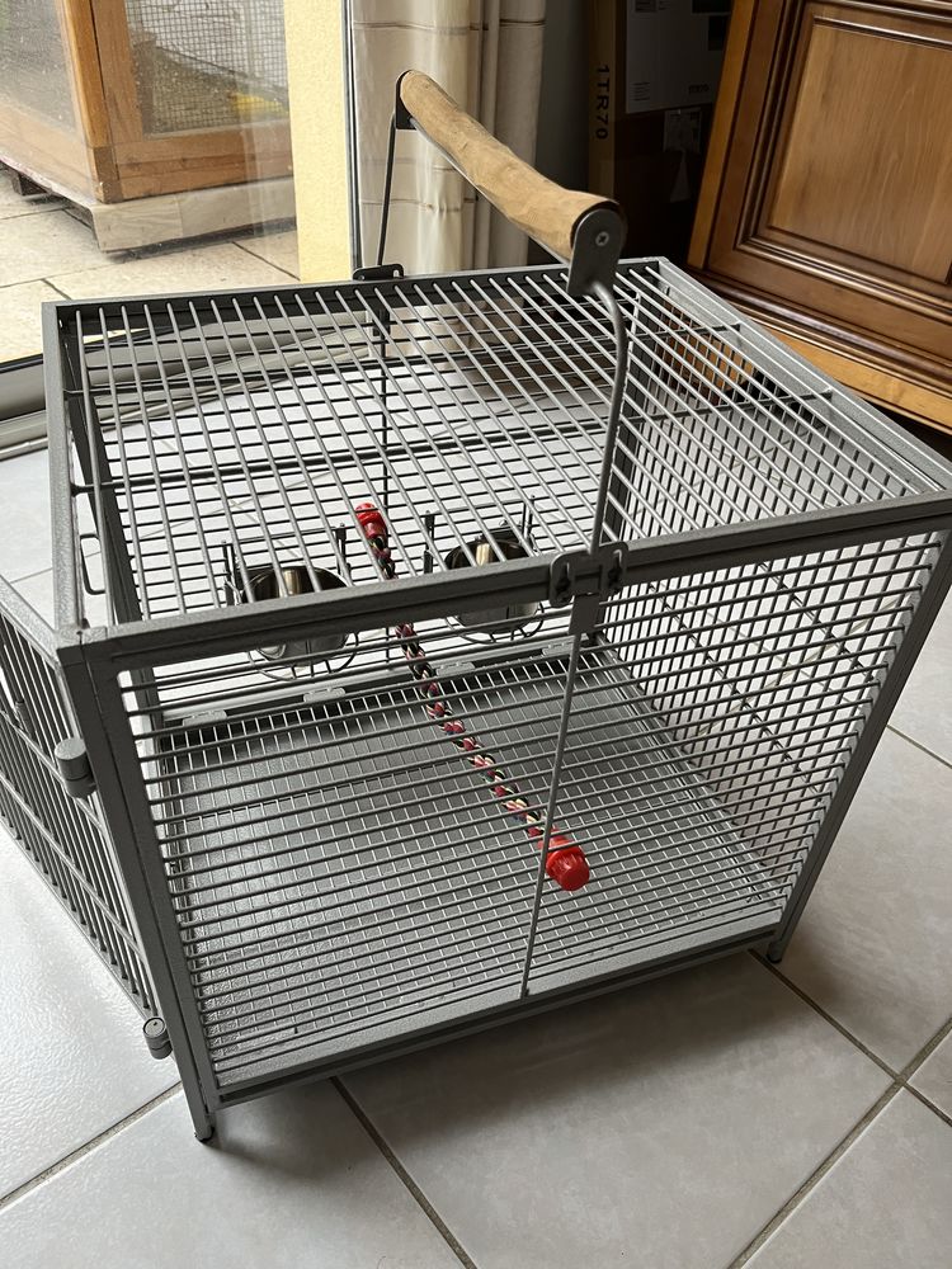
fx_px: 953
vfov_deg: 67.3
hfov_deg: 53.1
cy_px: 634
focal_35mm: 26
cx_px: 476
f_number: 1.6
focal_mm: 5.1
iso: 125
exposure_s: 1/85
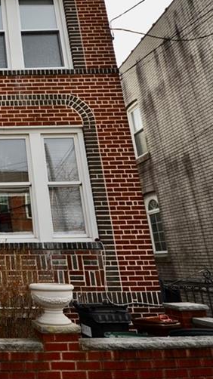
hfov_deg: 29.0
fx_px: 322
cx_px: -71
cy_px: 147
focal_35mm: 32
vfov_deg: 60.4
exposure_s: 1/200
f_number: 7.1
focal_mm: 10
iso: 100
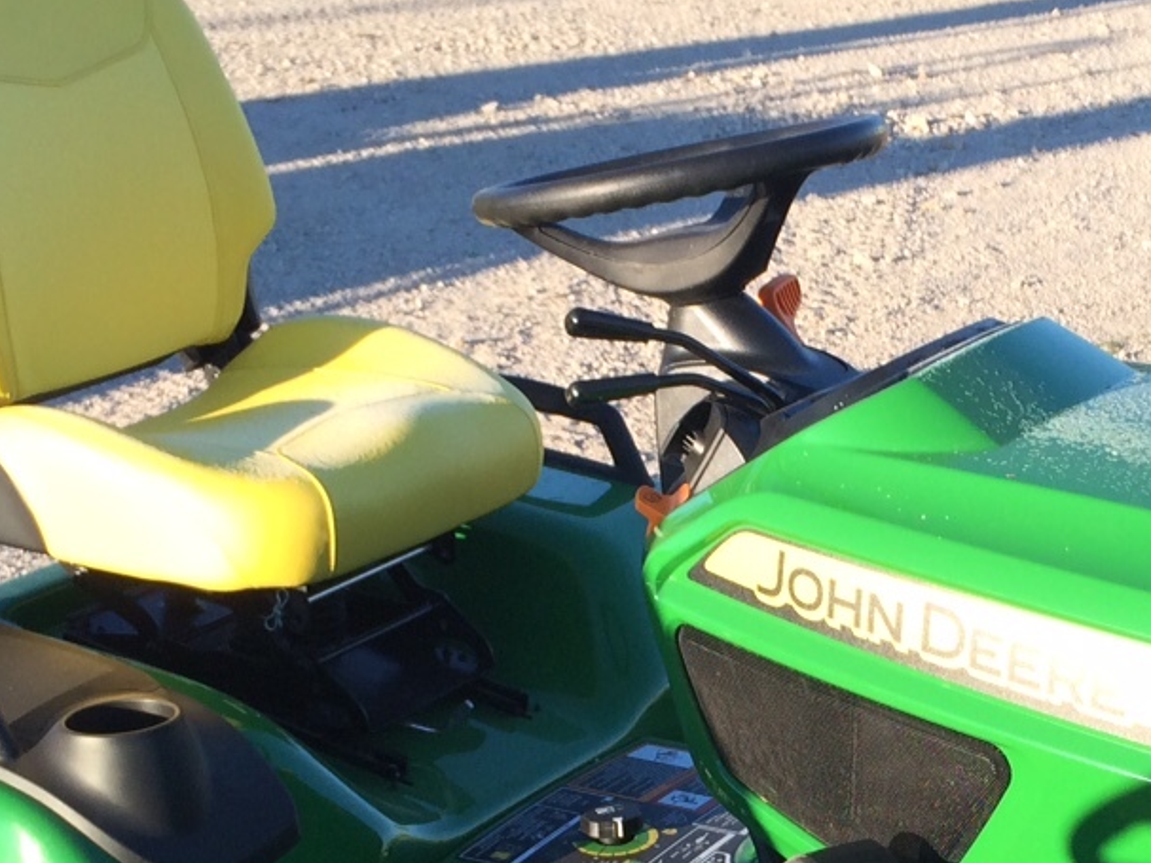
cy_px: 825
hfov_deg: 24.8
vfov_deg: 18.5
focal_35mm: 78
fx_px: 2593
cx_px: 840
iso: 32
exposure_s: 1/570
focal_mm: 4.15
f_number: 2.2
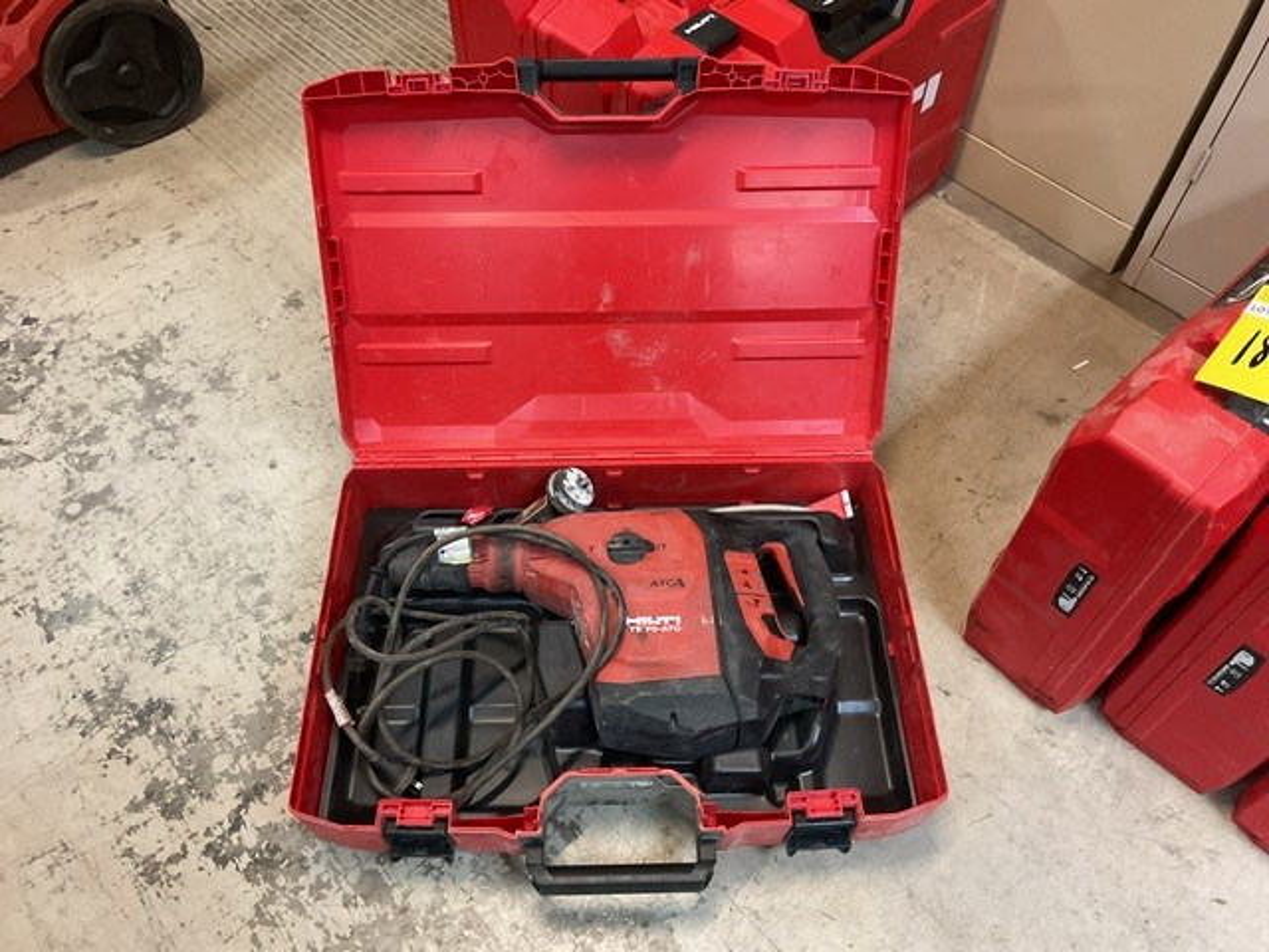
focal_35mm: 29
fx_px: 1063
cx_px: 634
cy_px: 476
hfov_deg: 61.7
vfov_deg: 48.2
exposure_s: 1/50
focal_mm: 3
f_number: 1.8
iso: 200
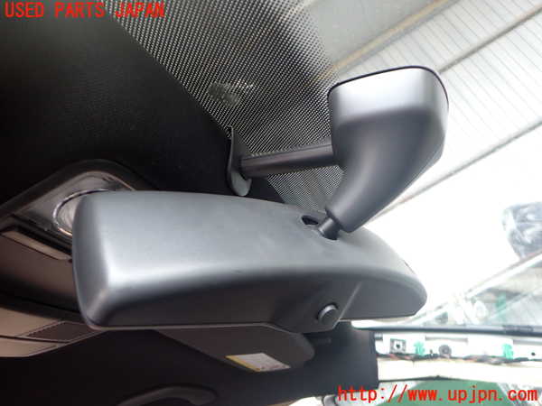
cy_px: 203
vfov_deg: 46.8
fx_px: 470
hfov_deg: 60.0
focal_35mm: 30
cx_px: 271
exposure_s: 1/50
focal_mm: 5.4
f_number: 2.3
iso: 200
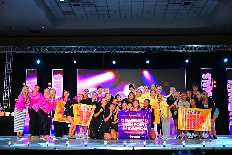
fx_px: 335
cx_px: 116
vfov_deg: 26.0
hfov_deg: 38.2
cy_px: 78
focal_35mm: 52
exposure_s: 1/640
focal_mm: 52
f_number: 3.2
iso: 3200
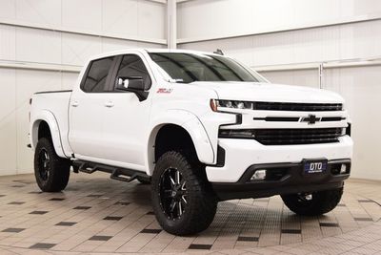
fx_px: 556
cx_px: 190
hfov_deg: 37.8
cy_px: 128
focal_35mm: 52
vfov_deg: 25.8
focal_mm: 35
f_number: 8
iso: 1400
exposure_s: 1/60
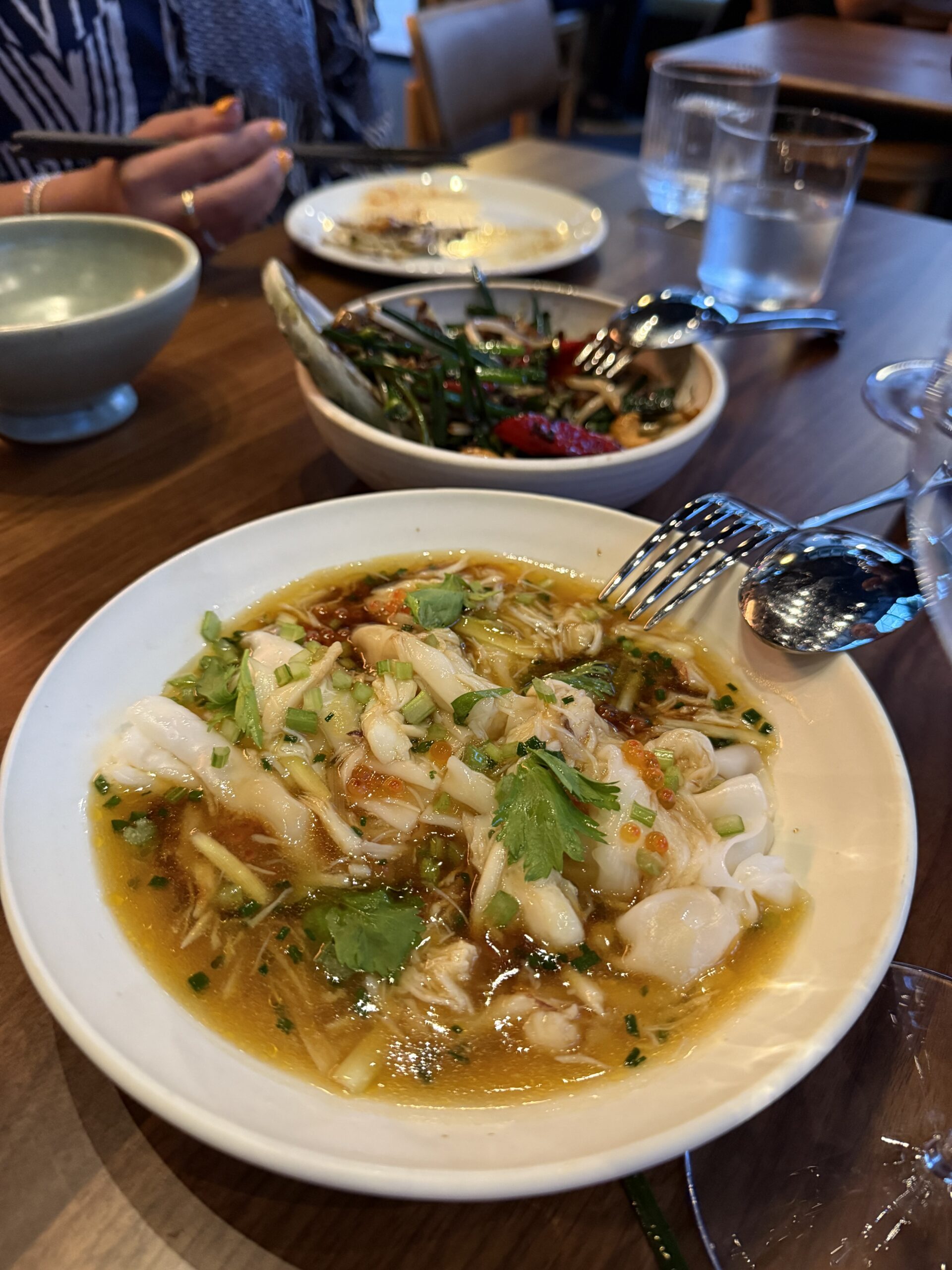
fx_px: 880
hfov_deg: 56.8
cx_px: 476
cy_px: 635
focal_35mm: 24
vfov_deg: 71.6
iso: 640
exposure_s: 1/40
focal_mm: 6.76
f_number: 1.78
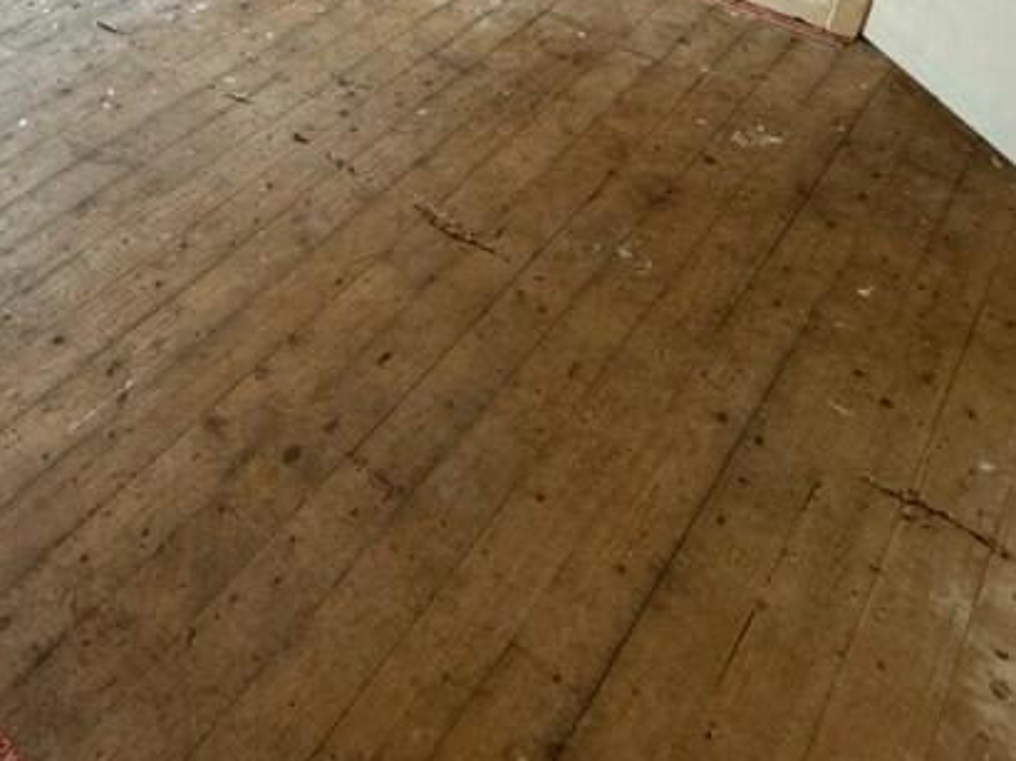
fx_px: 1027
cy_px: -67
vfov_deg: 35.1
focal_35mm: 35
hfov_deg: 50.2
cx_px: 235
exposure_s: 1/50
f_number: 2.2
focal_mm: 2.22
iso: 200
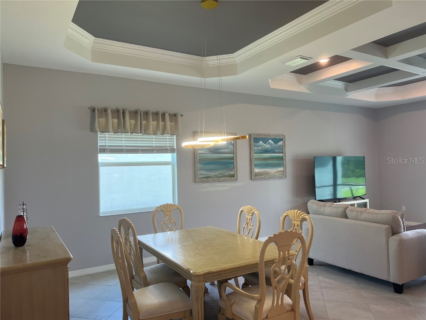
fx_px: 320
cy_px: 160
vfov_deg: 53.1
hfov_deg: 67.3
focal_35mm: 26
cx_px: 213
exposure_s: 1/118
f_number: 1.5
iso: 64
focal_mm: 5.7
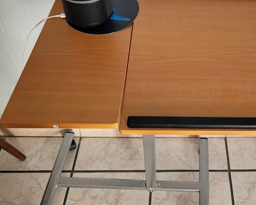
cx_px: 187
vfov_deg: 35.2
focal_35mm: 42
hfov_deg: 42.7
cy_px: 62
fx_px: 318
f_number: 1.8
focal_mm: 5.4
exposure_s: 1/100
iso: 160
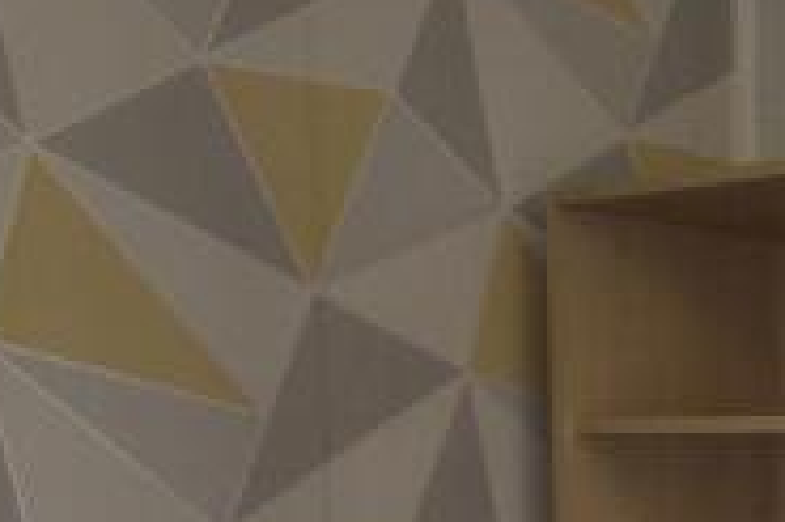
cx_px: 1498
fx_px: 1808
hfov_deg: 18.1
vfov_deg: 15.7
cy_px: 656
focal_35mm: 83
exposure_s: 1/80
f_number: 8
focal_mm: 10
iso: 400
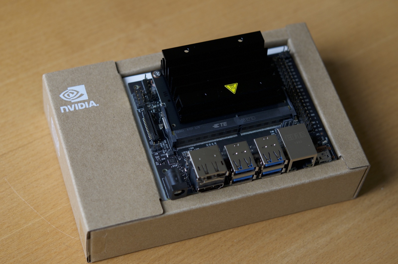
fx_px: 994
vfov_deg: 15.1
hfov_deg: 22.7
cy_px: 132
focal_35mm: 90
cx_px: 199
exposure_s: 1/125
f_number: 4
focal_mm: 60
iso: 200
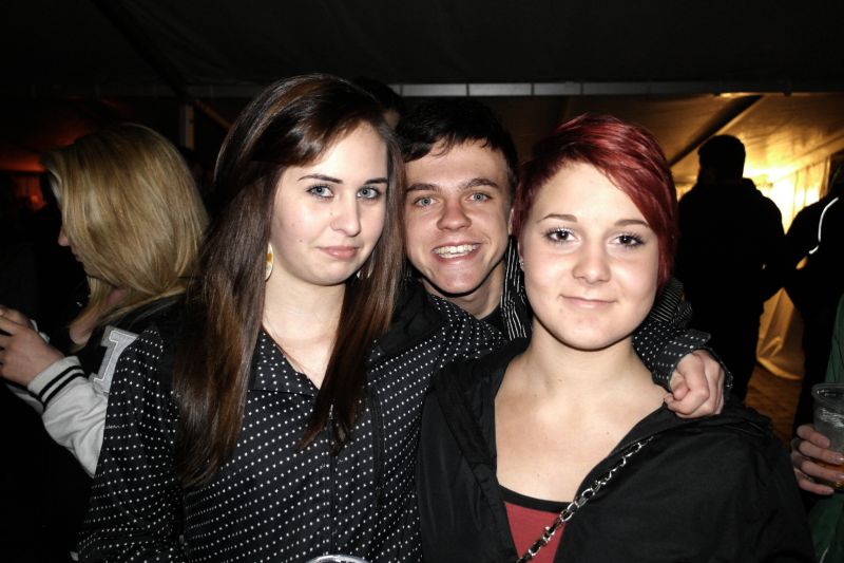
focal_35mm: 30
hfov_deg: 61.9
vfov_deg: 43.6
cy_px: 282
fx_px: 703
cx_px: 422
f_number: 4
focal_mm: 20
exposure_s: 1/40
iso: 1600
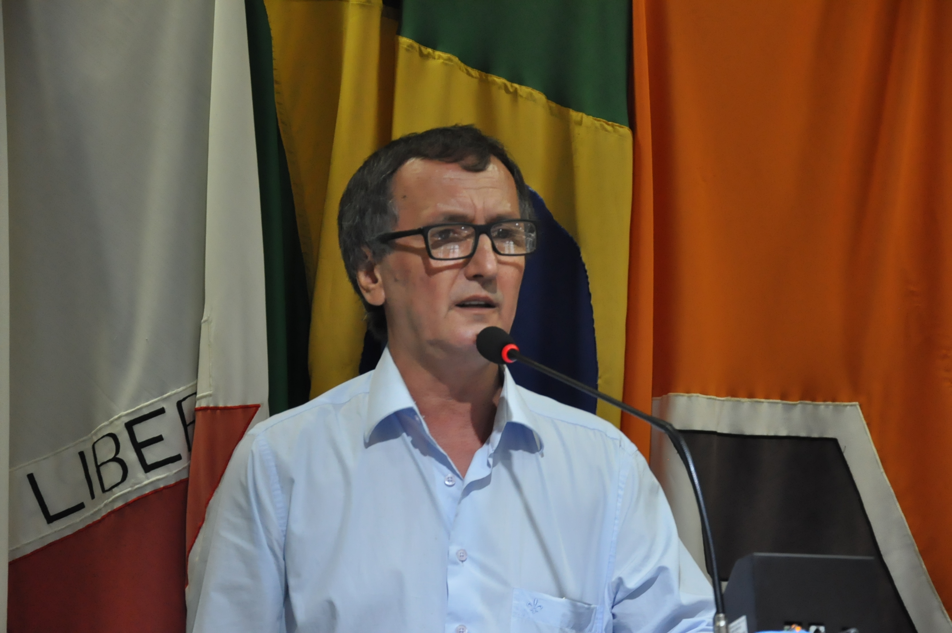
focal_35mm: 112
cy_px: 316
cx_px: 476
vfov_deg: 12.1
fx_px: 2971
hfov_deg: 18.2
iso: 2000
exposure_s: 1/160
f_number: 5.3
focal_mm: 75
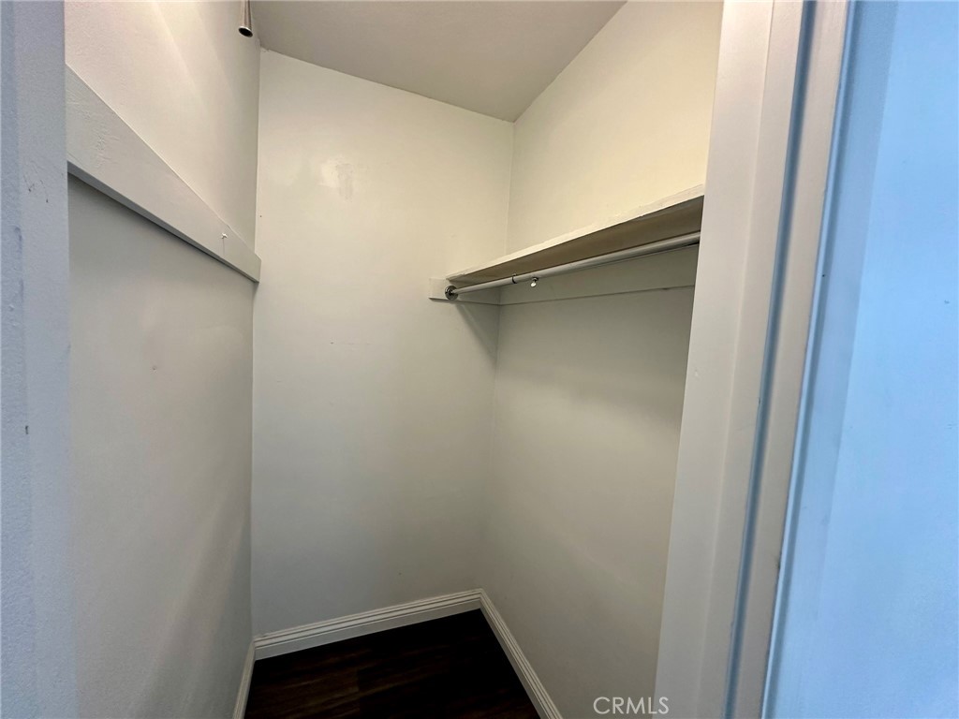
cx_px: 480
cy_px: 360
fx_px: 388
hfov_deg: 102.1
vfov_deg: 85.7
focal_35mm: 14
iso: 200
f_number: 2.2
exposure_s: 1/120
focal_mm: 2.22
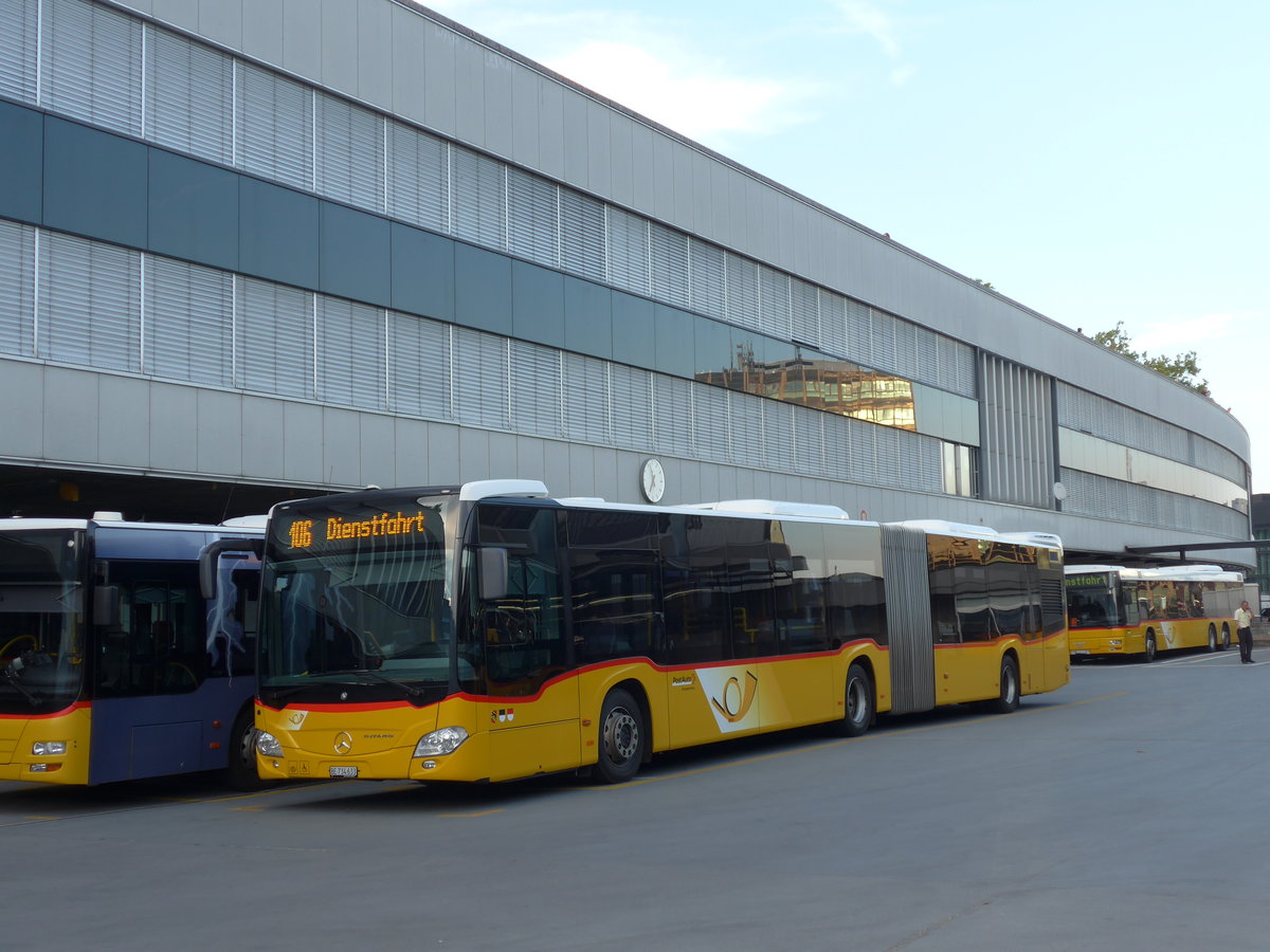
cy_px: 476
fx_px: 1688
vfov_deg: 31.5
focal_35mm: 46
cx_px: 635
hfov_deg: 41.2
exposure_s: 1/160
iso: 80
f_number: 3
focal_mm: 9.5
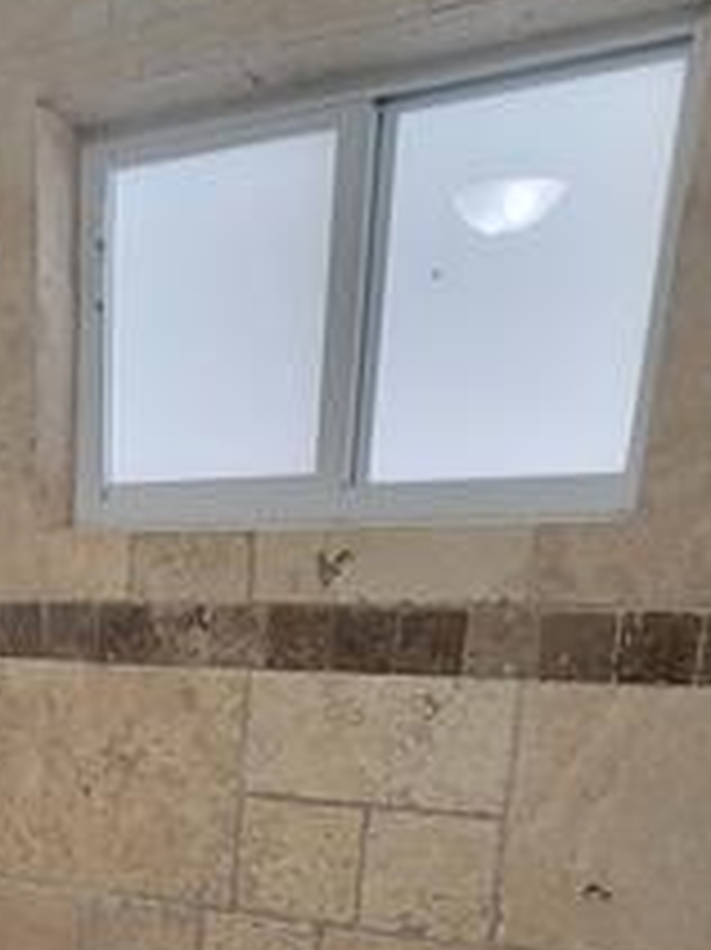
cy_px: 923
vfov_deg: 43.8
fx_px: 1014
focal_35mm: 37
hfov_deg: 35.1
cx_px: 4
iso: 200
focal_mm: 2.2
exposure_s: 1/60
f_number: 2.2
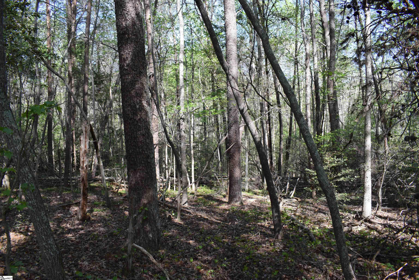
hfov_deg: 67.4
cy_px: 140
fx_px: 314
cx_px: 210
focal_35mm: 27
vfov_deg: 47.9
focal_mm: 18
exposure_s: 1/200
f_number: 7.1
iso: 400
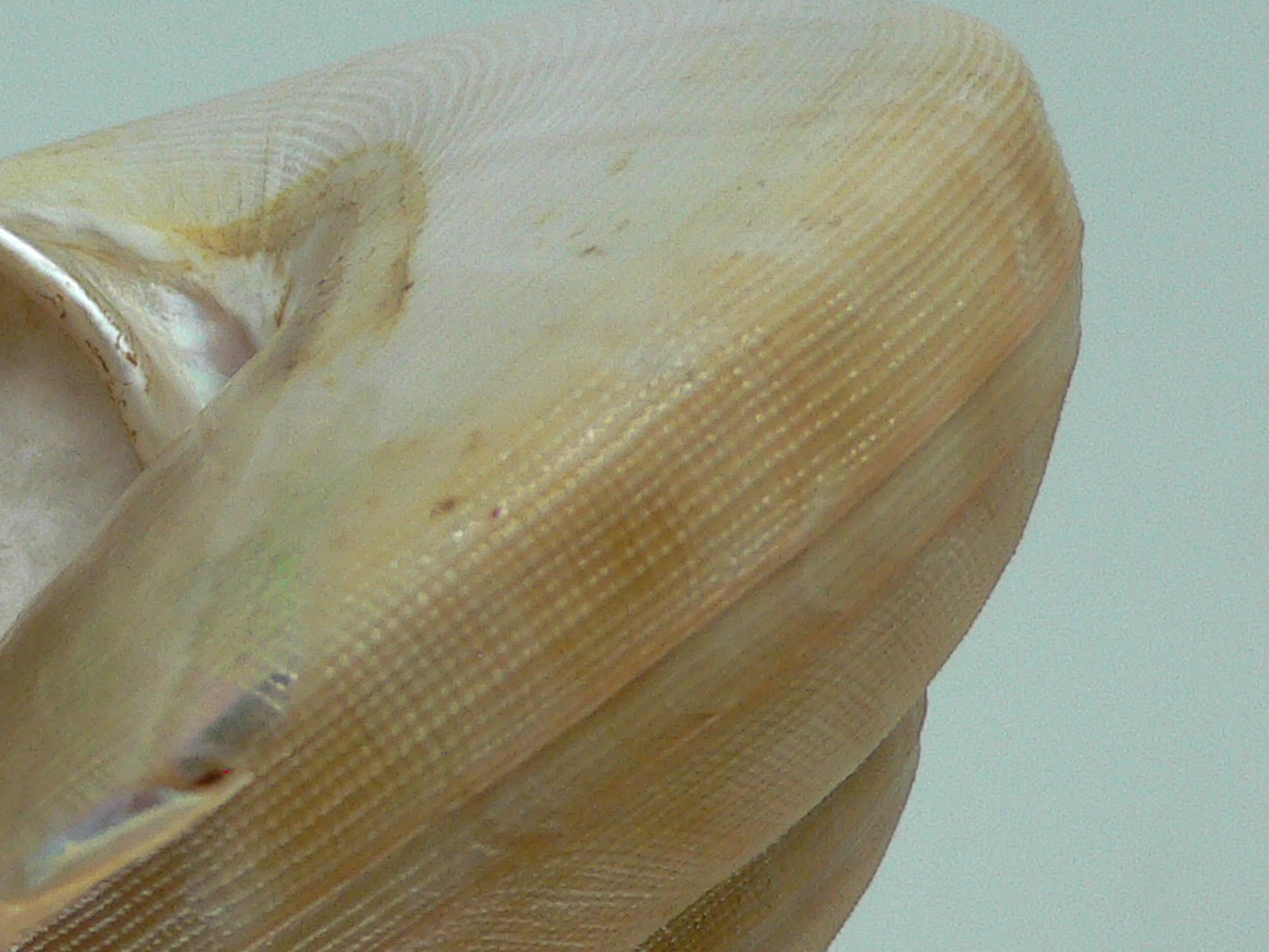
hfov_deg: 22.8
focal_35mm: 83
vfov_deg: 17.8
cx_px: 58
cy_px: 549
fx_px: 3044
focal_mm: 4.6
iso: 150
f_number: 2.8
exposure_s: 1/60
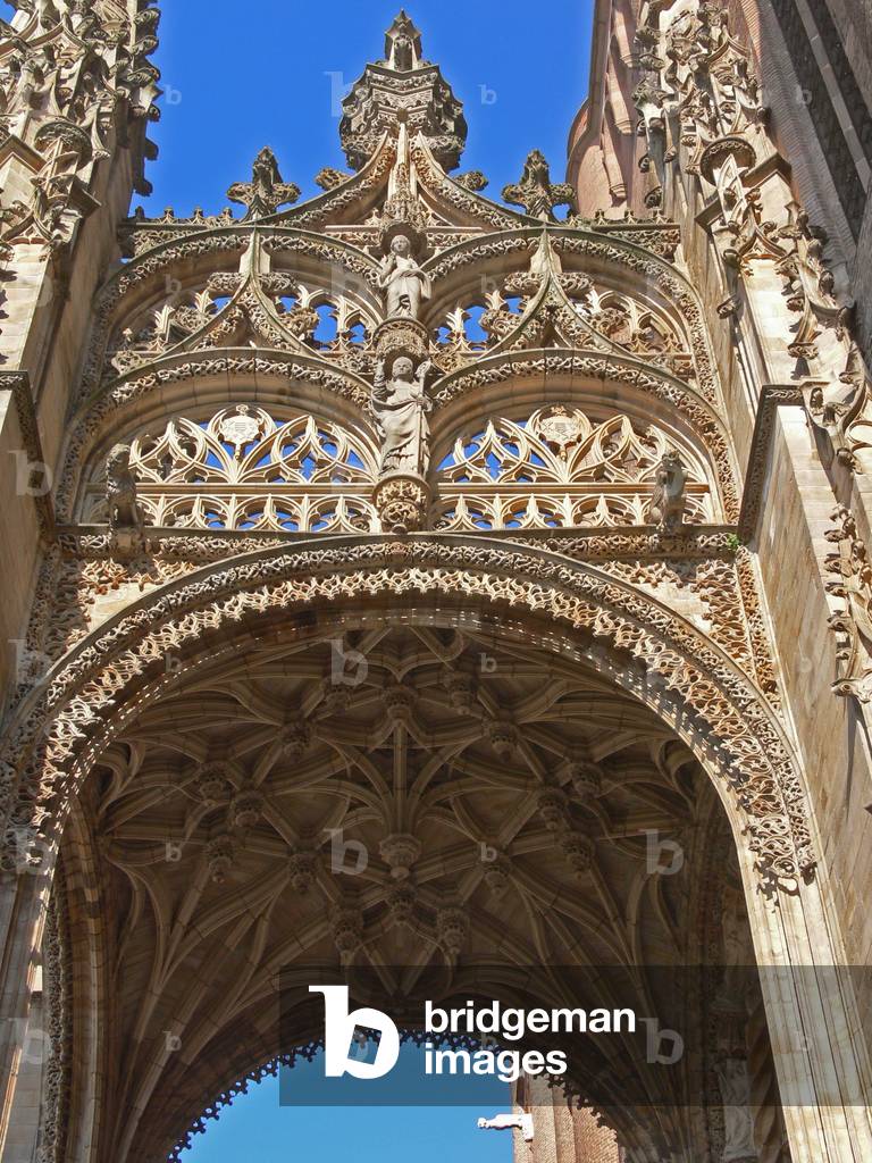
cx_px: 436
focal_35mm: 54
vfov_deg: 35.5
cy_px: 582
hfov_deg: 27.0
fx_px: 1814
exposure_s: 1/125
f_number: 7.1
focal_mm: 11.5
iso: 80
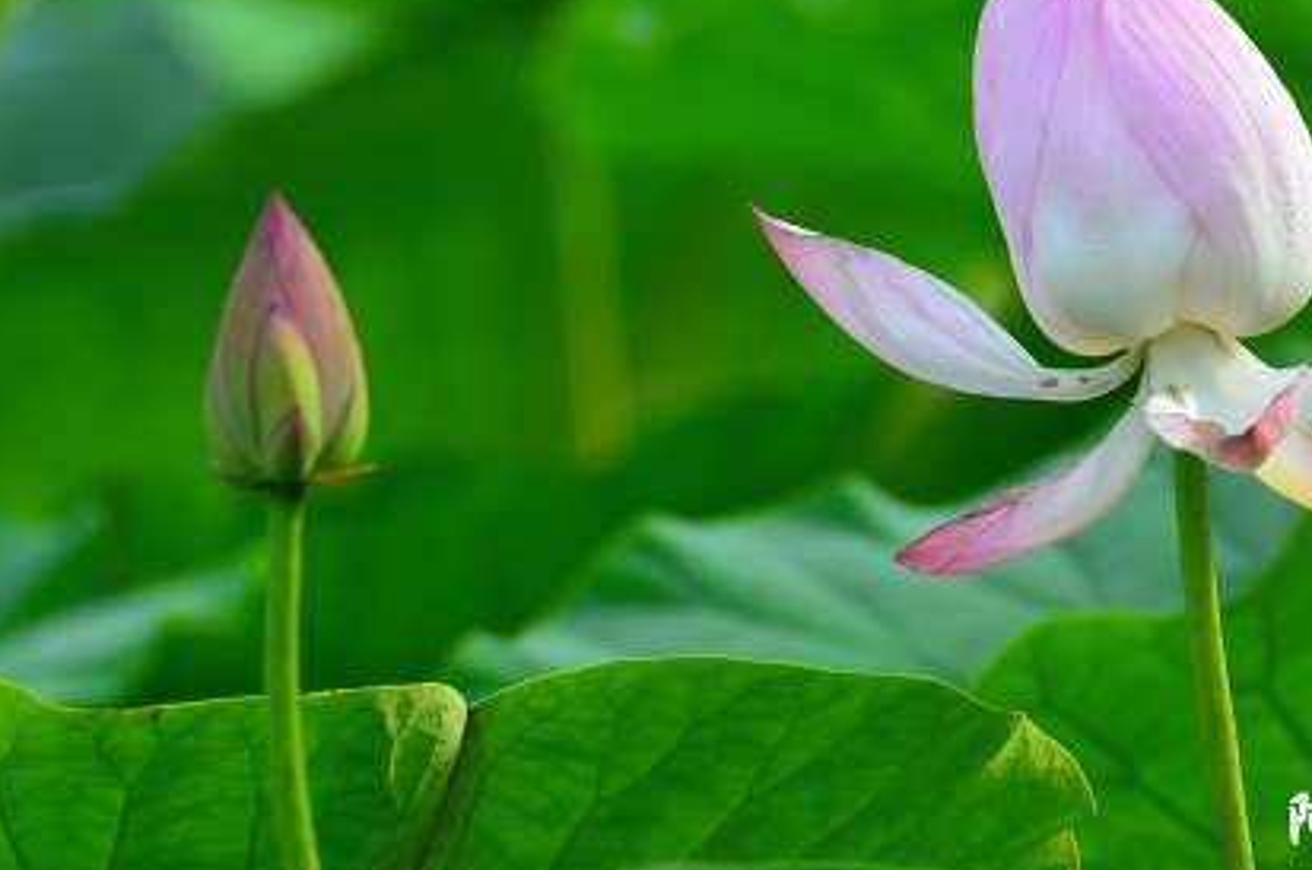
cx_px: 855
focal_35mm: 1394
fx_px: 50724
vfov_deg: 1.0
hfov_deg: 1.5
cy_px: 295
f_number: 6.3
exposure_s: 1/200
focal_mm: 600
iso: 100
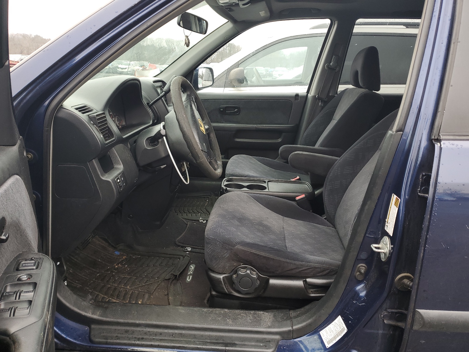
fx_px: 352
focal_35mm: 26
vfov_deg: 53.1
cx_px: 234
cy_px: 176
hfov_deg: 67.3
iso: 50
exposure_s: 1/110
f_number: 1.5
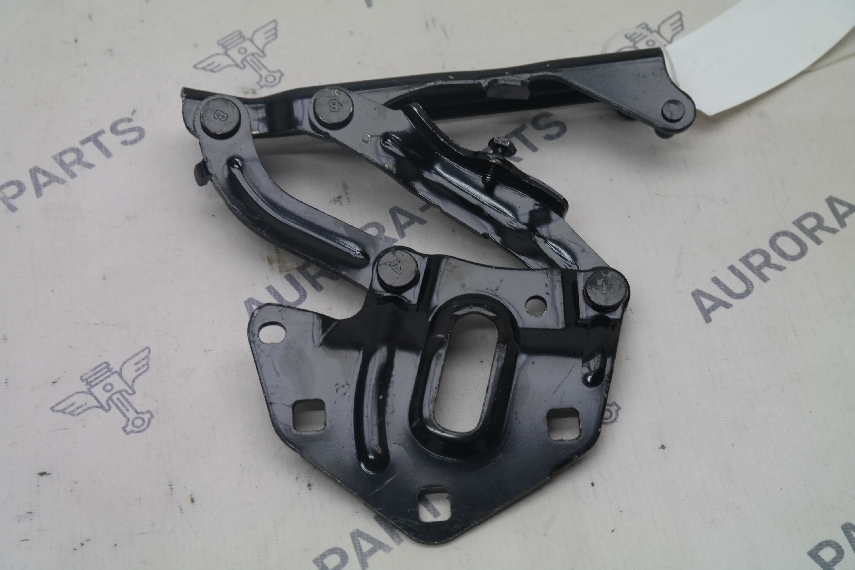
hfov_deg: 24.2
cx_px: 428
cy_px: 285
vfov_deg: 16.3
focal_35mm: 84
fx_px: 1995
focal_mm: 55
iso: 400
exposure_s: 1/80
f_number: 5.6
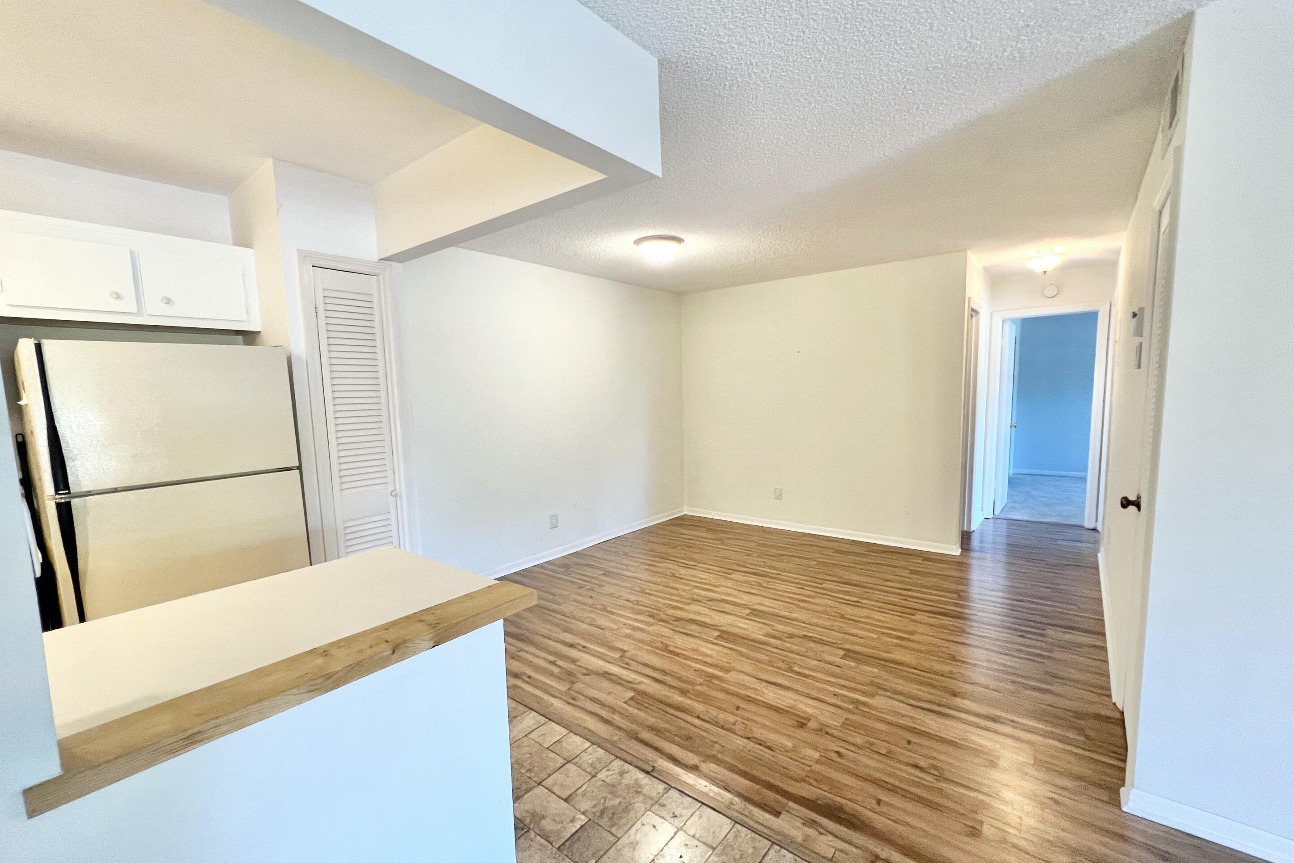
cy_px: 448
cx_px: 657
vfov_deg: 81.2
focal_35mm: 14
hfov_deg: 104.2
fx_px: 503
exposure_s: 1/60
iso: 200
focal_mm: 1.57
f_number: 1.8
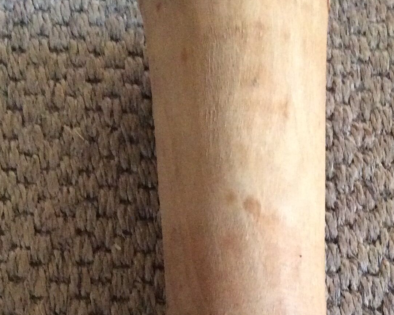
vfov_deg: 20.2
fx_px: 874
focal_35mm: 75
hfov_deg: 25.4
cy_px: 253
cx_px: 209
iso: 400
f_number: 2.4
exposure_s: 1/17
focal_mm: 3.3
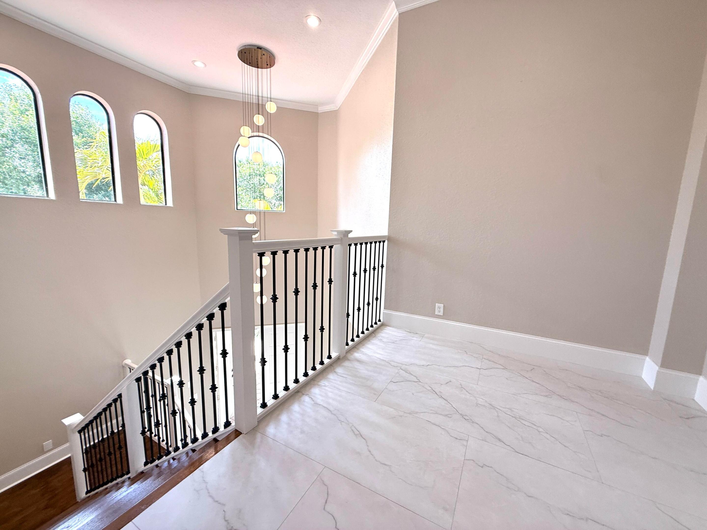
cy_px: 265
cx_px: 354
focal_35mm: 14
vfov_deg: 85.7
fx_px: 286
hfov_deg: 102.1
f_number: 2.2
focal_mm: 2.22
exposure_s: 1/120
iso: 80
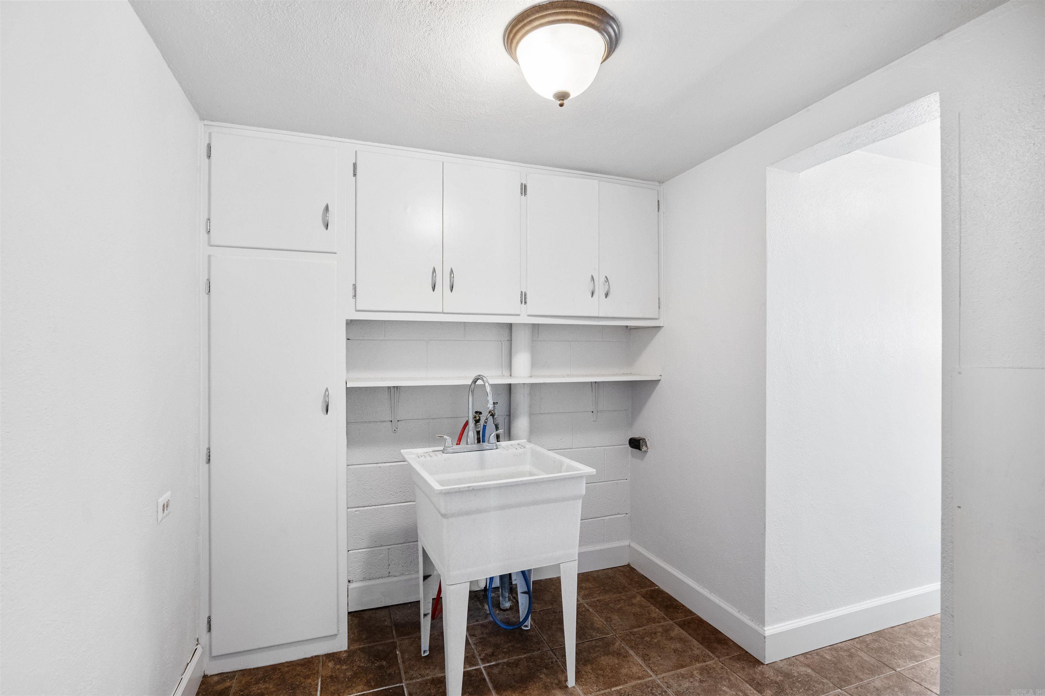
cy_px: 348
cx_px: 522
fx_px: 464
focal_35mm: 16
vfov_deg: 73.7
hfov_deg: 96.7
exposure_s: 1/5
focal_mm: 16
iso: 1250
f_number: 6.3
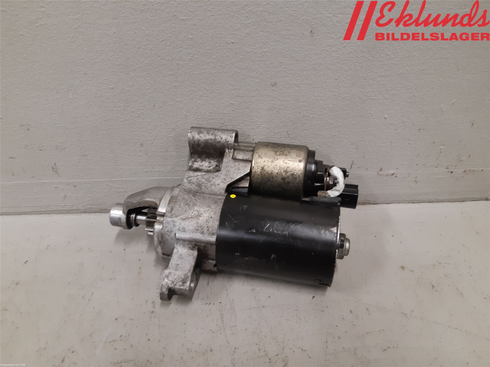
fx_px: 368
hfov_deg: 67.3
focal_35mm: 26
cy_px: 184
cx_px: 245
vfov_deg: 53.1
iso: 160
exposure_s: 1/50
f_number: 1.7
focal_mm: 3.93
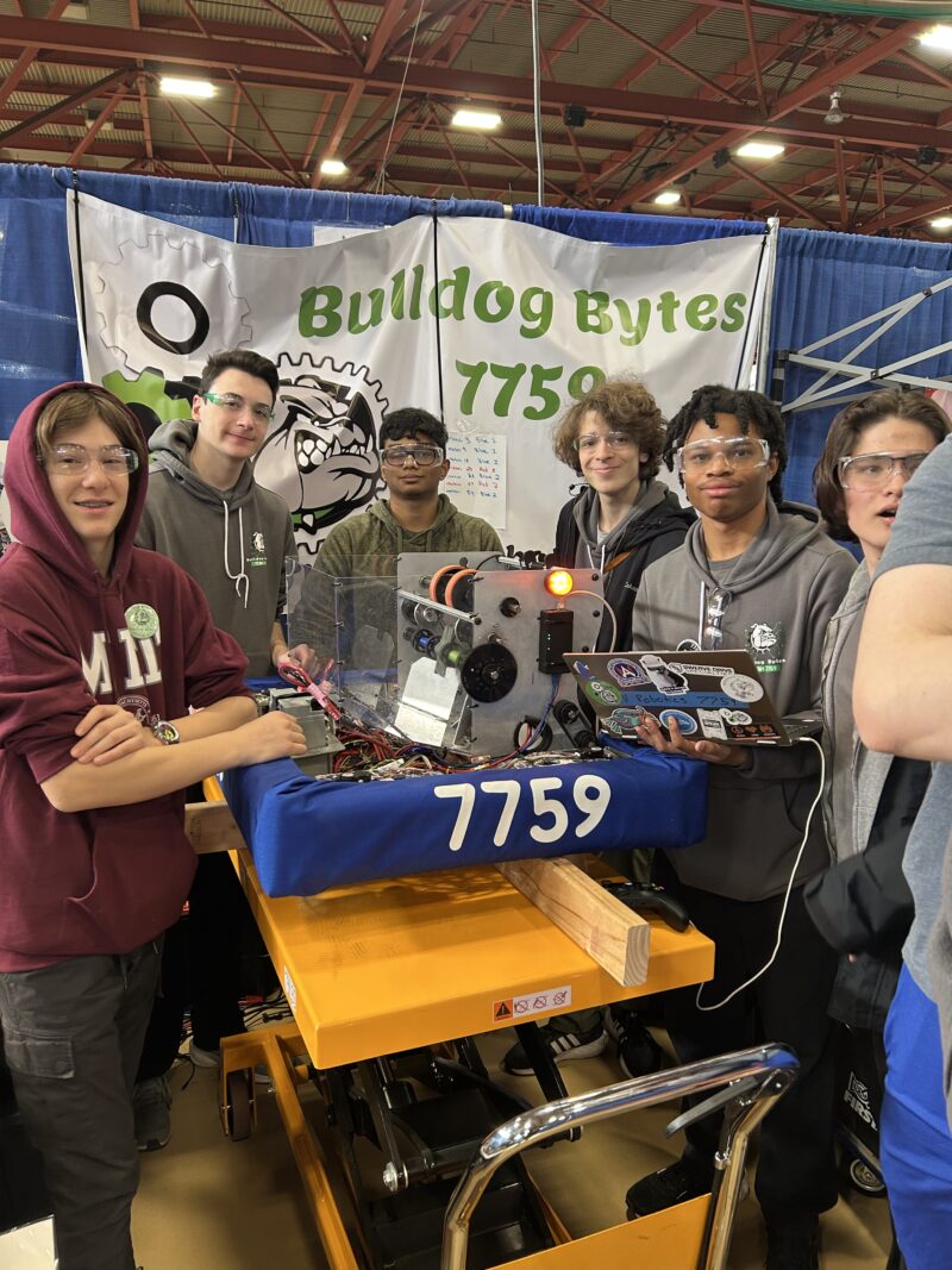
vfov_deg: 67.3
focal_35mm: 26
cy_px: 635
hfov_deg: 53.1
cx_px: 476
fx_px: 954
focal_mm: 5.7
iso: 125
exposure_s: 1/75
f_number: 1.5
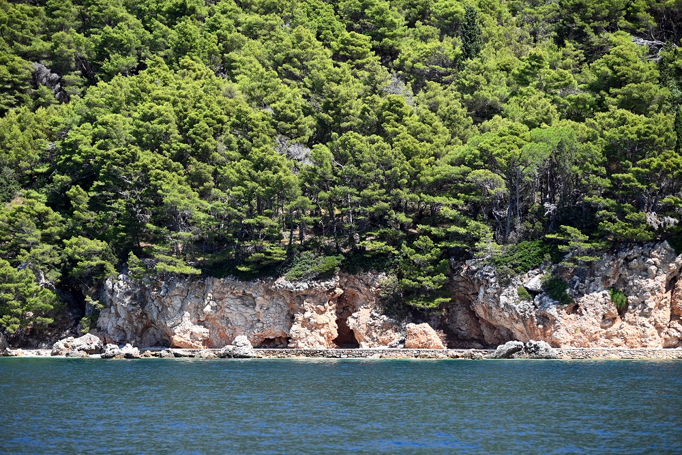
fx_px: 2122
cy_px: 228
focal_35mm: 112
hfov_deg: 18.3
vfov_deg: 12.2
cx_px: 341
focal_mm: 112
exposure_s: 1/320
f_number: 4.8
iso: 100
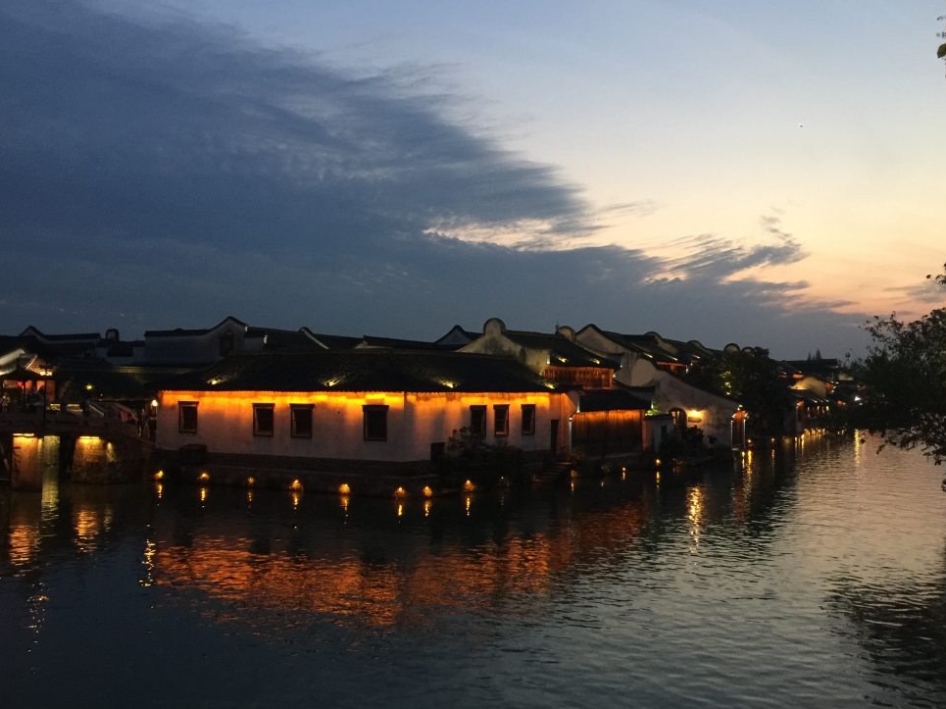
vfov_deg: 46.8
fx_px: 820
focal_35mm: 30
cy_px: 355
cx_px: 468
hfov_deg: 60.0
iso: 100
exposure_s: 1/10
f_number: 2.2
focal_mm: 4.15
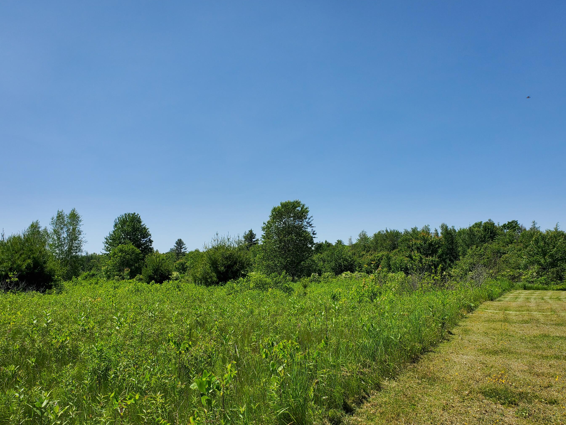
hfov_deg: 61.6
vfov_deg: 48.2
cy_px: 233
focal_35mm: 29
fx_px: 474
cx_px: 272
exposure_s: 1/2082
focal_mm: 4.3
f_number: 2.4
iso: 50
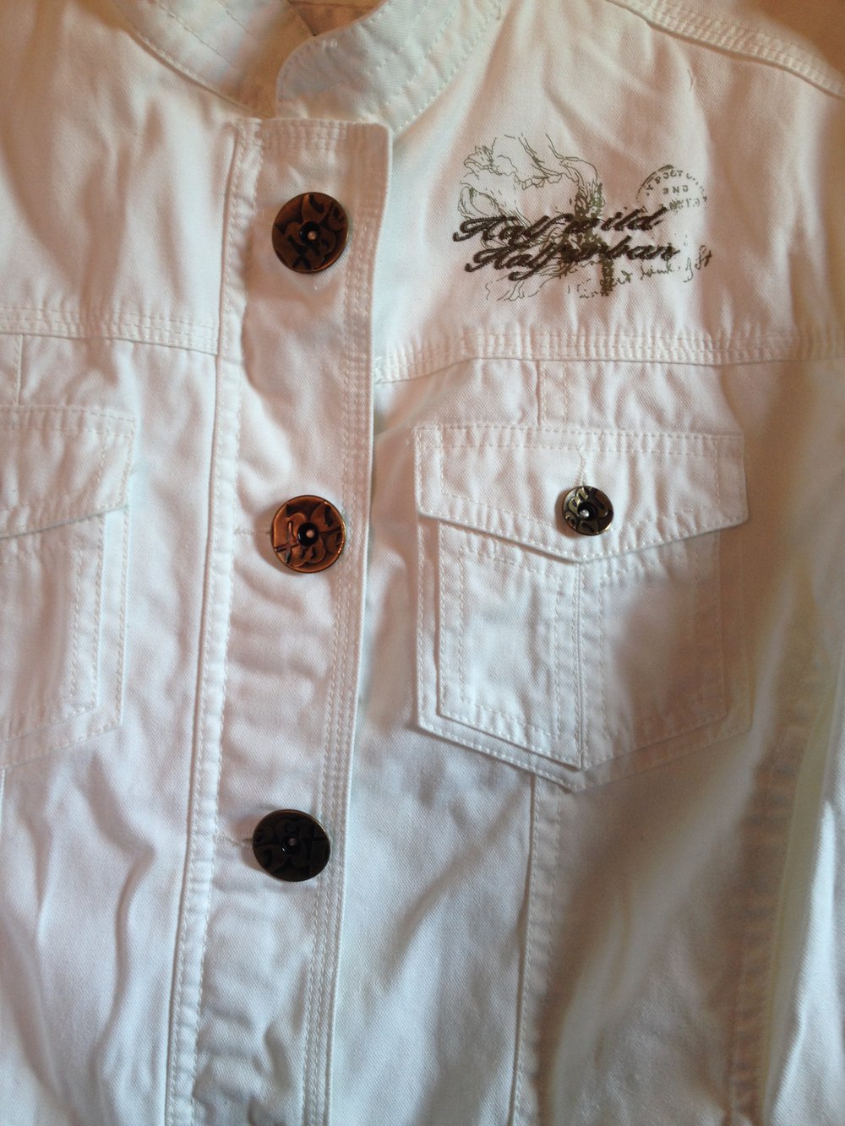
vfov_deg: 52.6
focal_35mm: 35
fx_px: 1139
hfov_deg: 40.7
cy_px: 563
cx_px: 422
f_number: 2.4
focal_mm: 4.28
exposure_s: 1/20
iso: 50
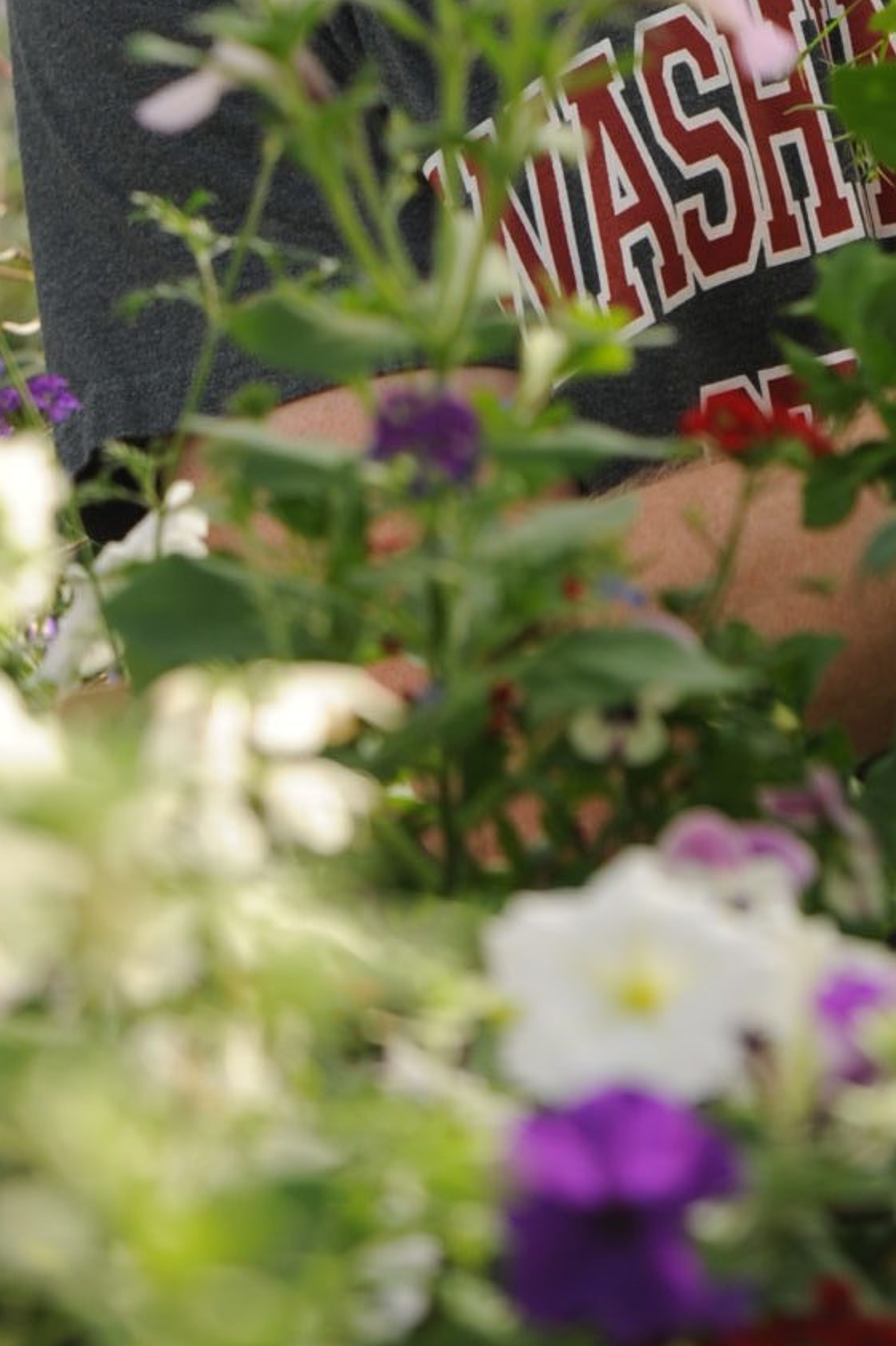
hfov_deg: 2.7
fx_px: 18726
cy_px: -479
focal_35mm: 501
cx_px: 740
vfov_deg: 4.1
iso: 200
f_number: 4
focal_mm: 165
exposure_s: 1/500
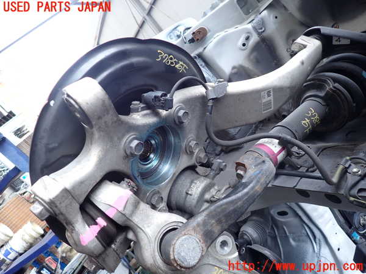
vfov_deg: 54.9
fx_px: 264
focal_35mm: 25
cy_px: 137
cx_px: 183
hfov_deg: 69.4
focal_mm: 4.5
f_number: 2
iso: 100
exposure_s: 1/125
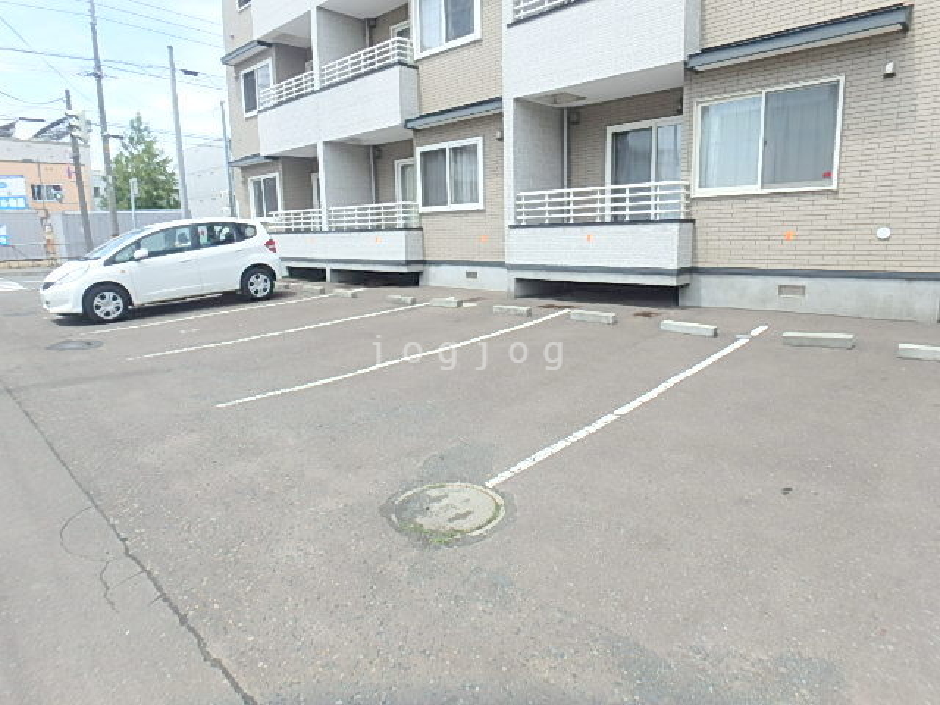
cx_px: 470
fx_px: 570
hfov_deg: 79.0
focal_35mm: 21
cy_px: 352
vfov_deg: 63.4
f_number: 6
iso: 125
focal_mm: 3.7
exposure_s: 1/320
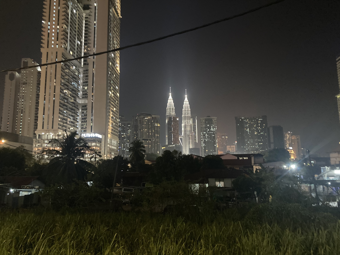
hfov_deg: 63.4
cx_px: 170
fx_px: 275
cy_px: 128
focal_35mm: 28
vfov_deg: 49.7
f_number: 1.8
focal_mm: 3.99
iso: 800
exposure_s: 1/15
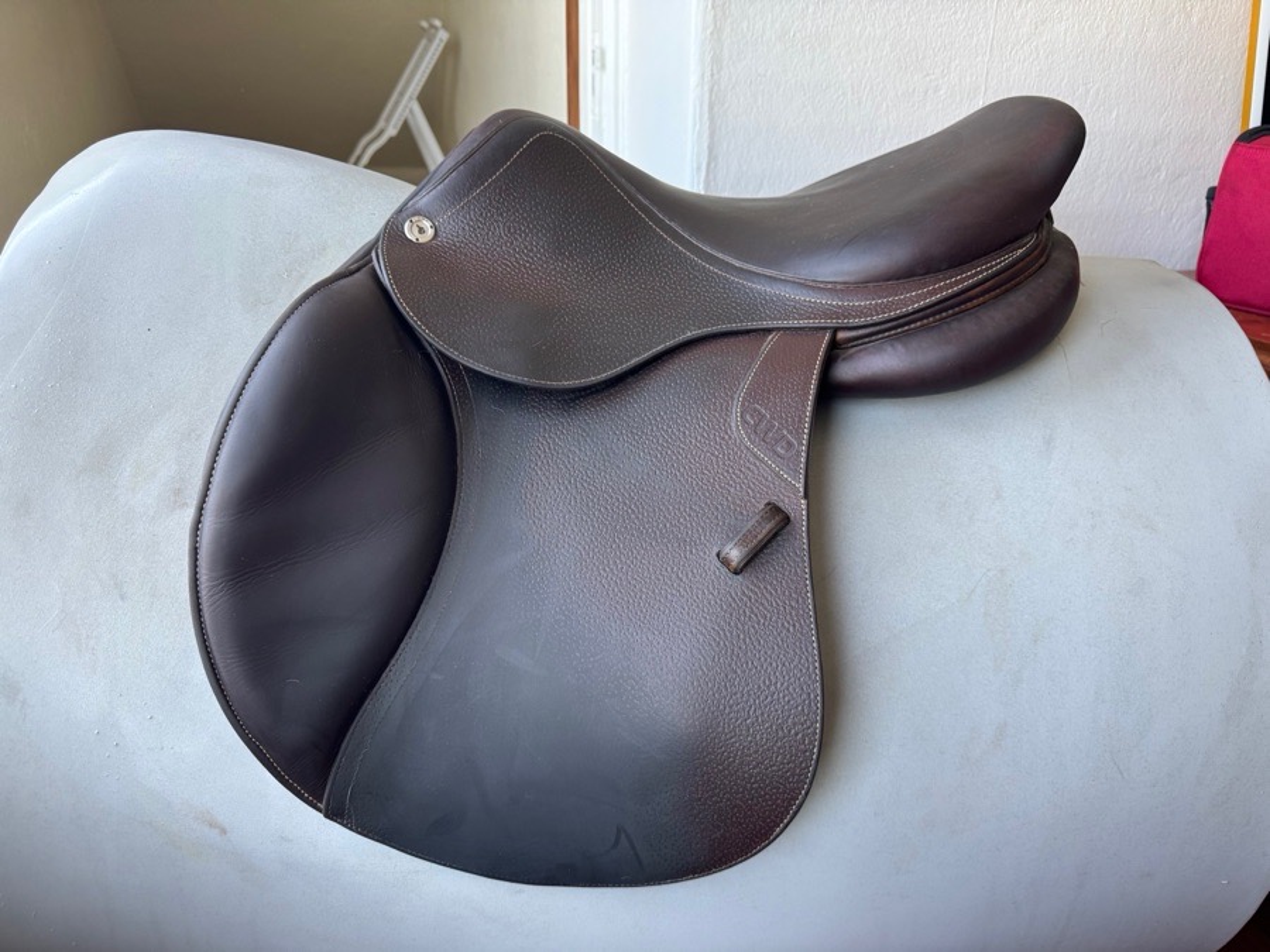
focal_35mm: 24
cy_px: 476
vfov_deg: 56.8
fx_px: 881
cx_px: 635
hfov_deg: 71.6
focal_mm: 6.76
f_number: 1.78
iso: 160
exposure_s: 1/121
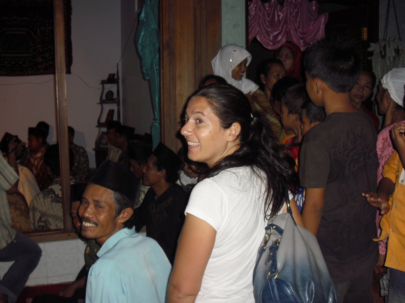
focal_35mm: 38
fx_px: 445
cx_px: 202
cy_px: 152
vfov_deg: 37.7
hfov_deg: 49.0
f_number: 2.8
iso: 100
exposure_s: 1/60
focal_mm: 6.2
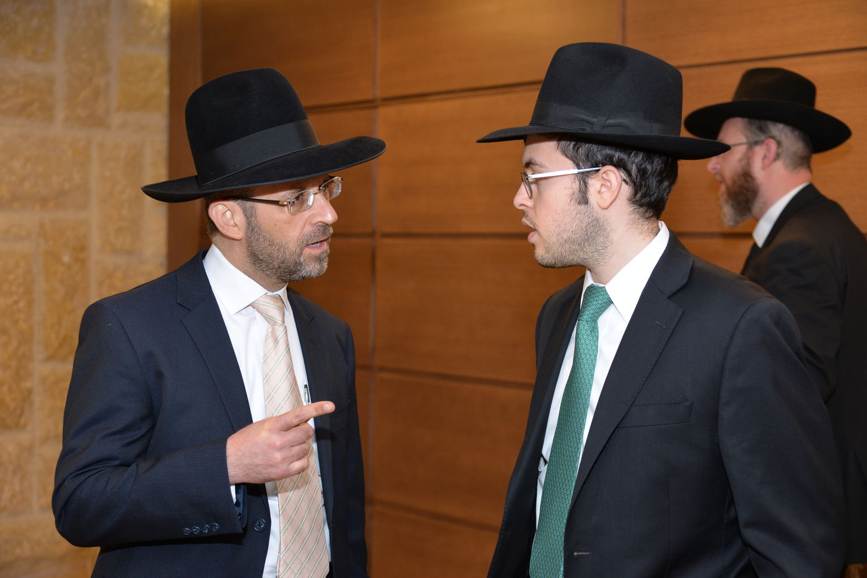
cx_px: 434
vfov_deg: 23.4
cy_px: 289
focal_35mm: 58
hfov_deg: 34.5
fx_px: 1397
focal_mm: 58
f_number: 4.5
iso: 800
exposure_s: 1/160
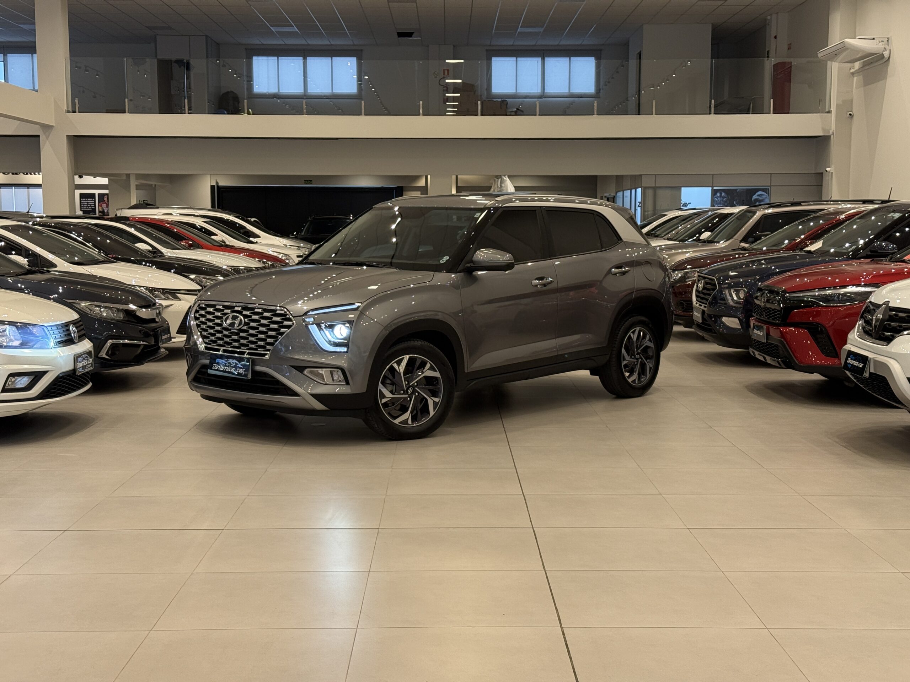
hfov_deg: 39.7
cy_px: 341
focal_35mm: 48
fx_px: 1262
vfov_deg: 30.3
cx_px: 455
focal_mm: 6.76
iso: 160
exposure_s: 1/60
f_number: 1.78
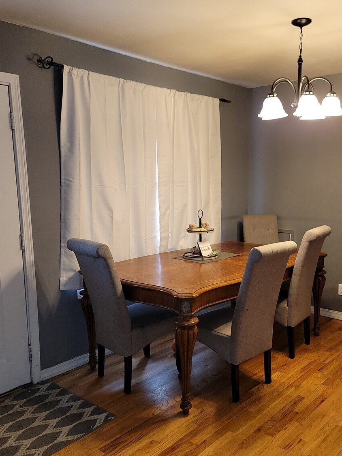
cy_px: 229
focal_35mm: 32
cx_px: 218
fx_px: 421
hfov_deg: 43.8
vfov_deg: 56.8
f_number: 1.8
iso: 100
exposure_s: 1/30
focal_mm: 7
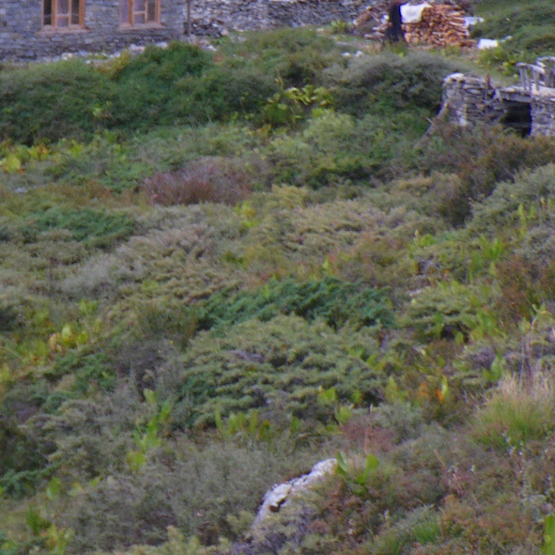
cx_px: 117
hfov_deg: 10.9
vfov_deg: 10.7
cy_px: -112
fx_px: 2902
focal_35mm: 160
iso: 64
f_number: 4.4
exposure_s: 1/60
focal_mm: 9.1
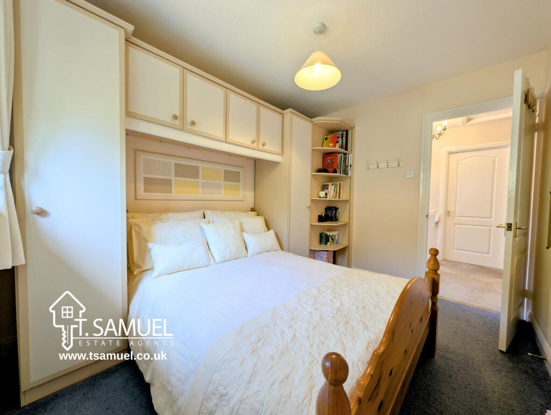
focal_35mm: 12
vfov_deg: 94.6
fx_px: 191
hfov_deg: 110.5
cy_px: 208
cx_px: 276
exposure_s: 1/39.2
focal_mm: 2.23
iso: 36
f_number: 1.95
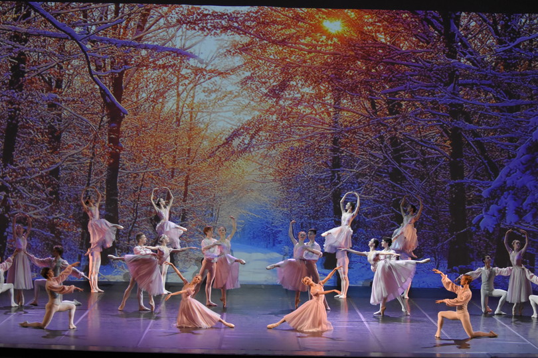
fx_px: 1793
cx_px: 269
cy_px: 179
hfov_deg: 17.1
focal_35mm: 120
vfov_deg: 11.4
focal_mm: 80
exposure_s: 1/250
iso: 3200
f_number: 4.8
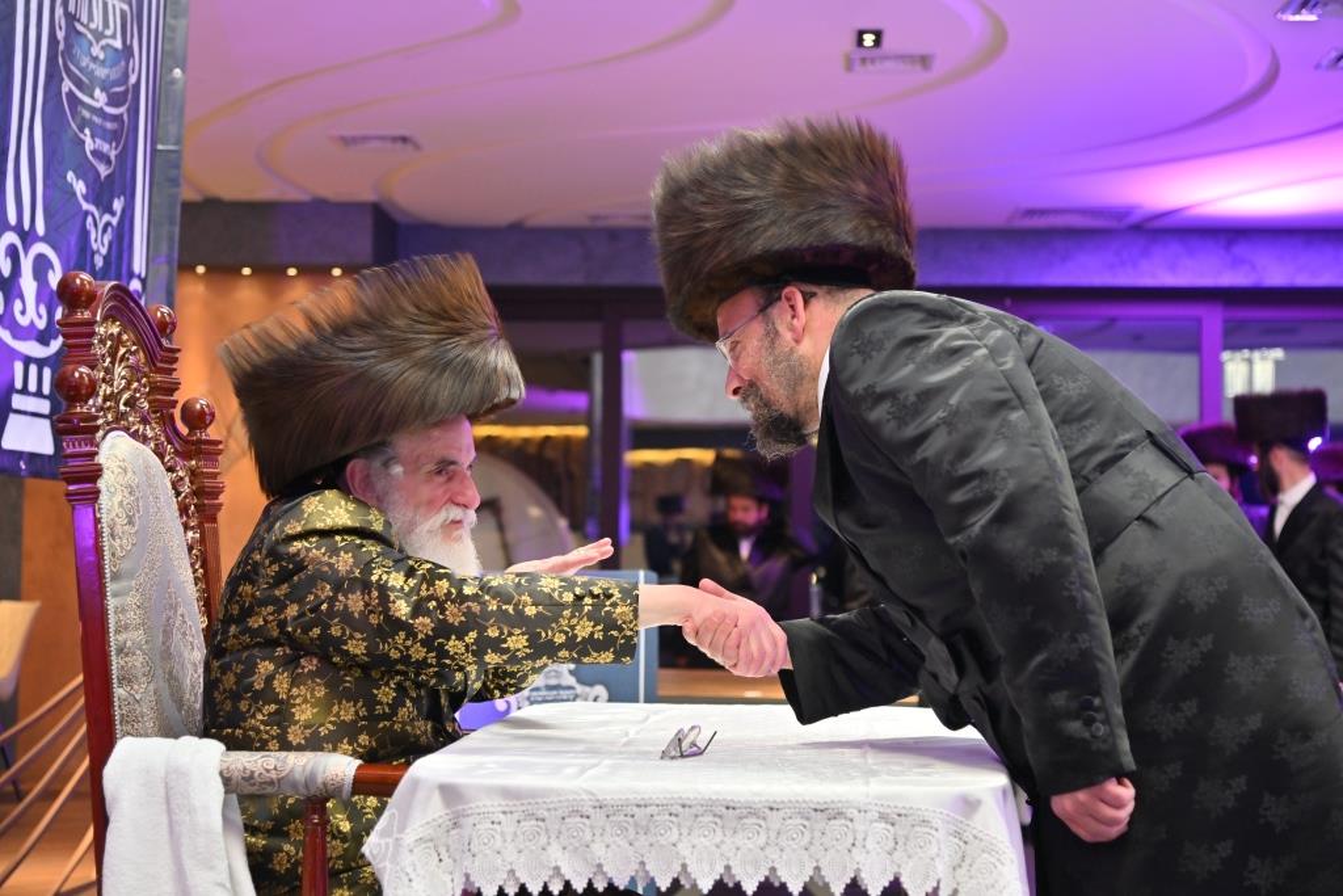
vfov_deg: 24.6
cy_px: 448
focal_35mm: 55
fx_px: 2052
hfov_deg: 36.2
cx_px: 672
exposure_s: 1/125
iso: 800
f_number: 4
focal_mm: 55
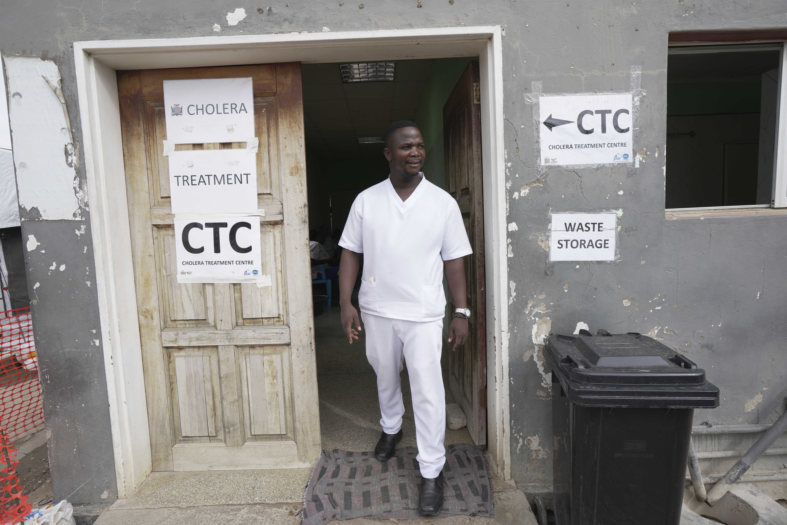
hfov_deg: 86.9
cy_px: 262
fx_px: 415
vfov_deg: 64.6
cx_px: 394
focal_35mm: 19
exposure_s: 1/160
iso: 100
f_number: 6.3
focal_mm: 19
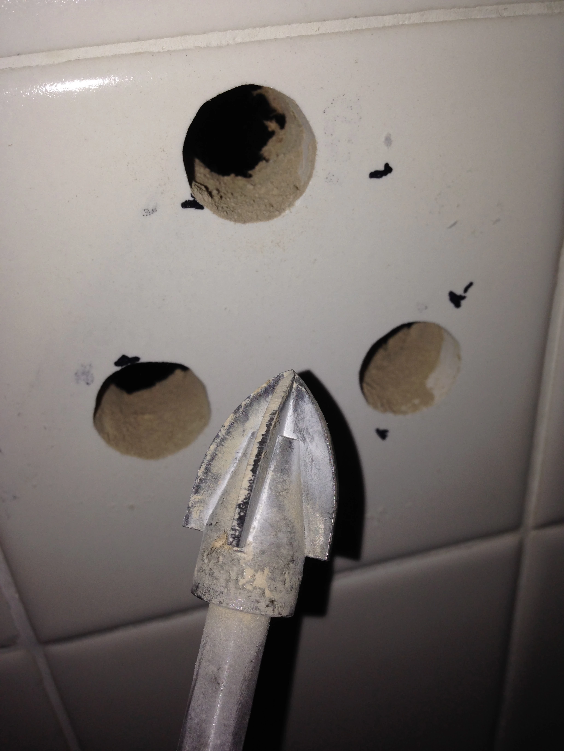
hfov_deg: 42.9
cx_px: 282
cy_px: 376
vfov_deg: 55.4
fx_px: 717
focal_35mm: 33
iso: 50
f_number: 2.4
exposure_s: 1/480
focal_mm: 4.12
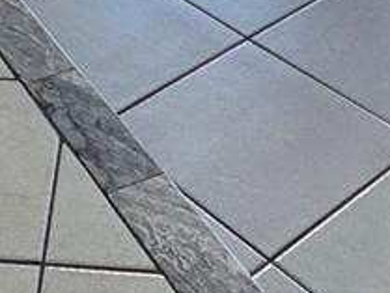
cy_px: -623
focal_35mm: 107
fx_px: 1206
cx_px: 60
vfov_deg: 9.9
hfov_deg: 18.1
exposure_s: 1/99
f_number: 2.2
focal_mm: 2.22
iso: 80
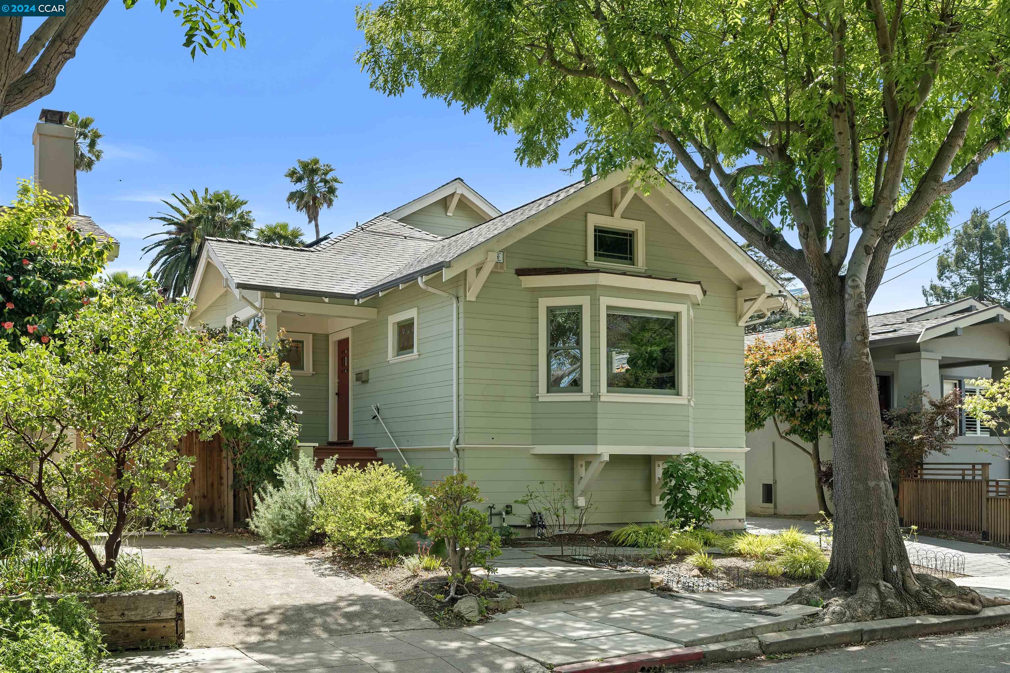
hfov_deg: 54.4
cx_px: 505
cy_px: 336
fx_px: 982
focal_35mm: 35
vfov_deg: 37.9
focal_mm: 35
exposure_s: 1/30
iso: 100
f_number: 8
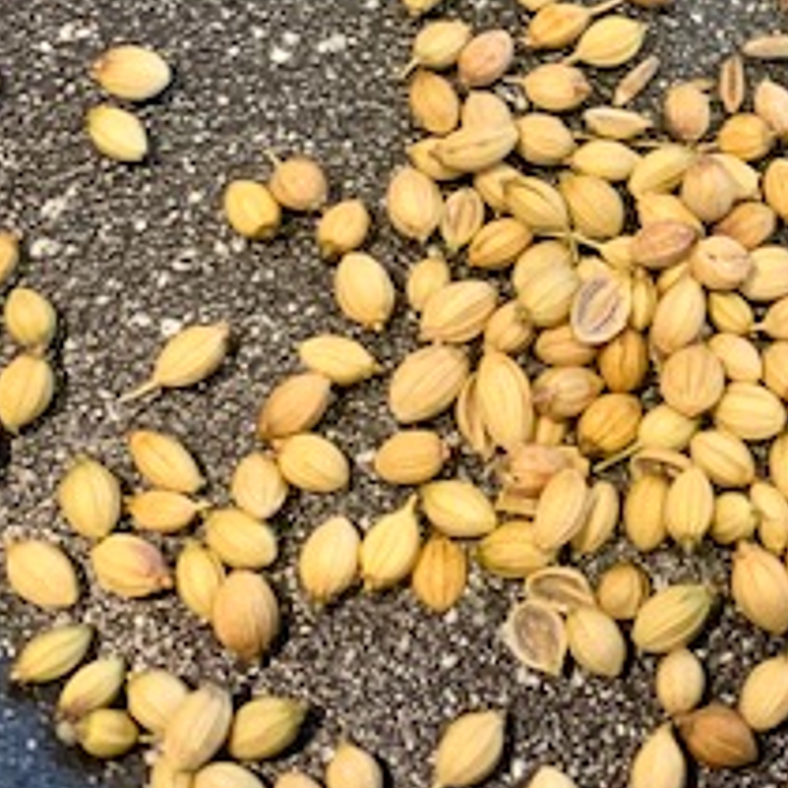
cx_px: 829
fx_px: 1803
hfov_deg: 23.4
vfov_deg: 24.2
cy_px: 124
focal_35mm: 70
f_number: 1.8
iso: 320
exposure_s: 1/50
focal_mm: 4.25
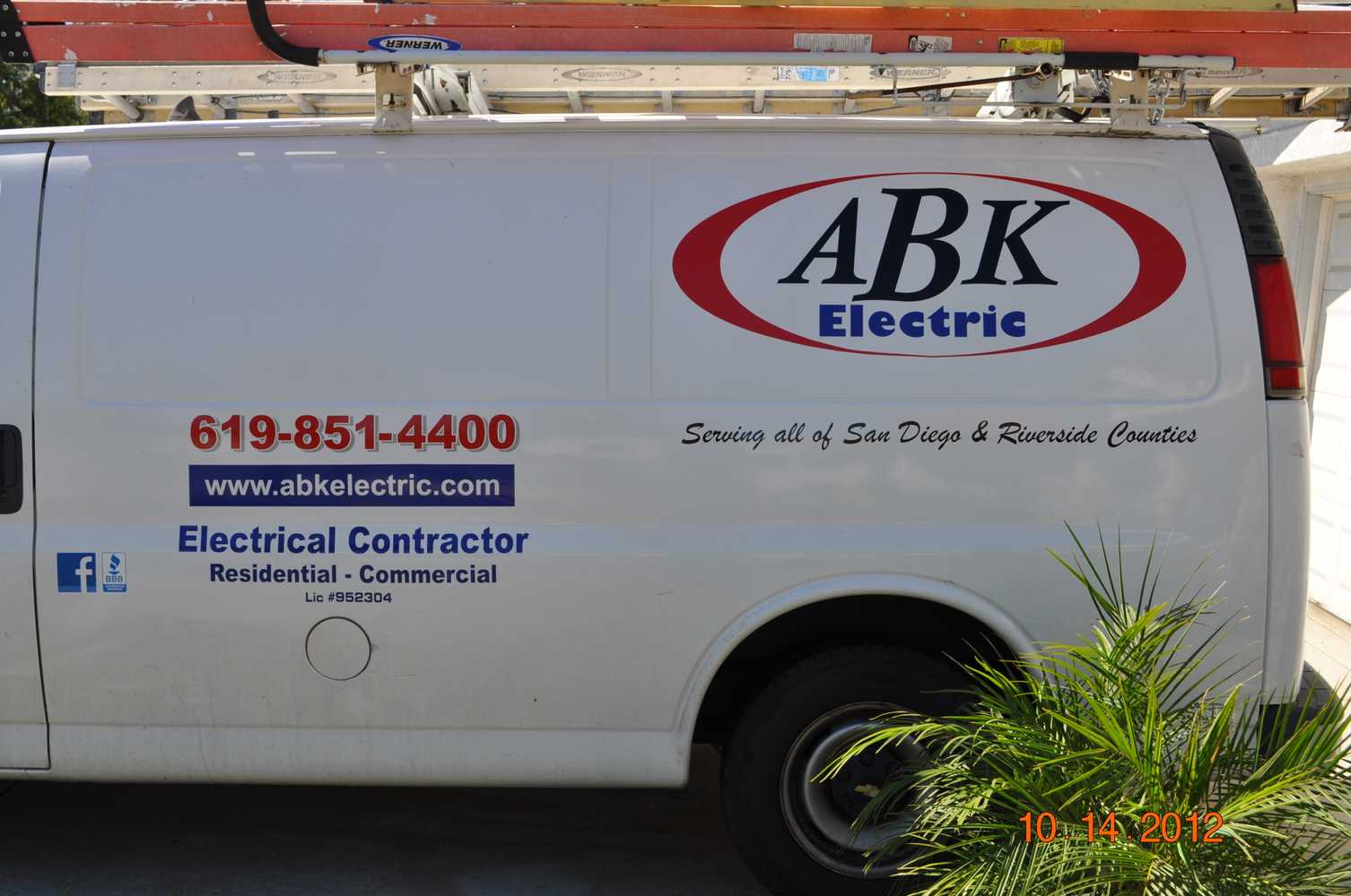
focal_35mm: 44
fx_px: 1630
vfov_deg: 30.8
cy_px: 448
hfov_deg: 45.0
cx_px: 676
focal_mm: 29
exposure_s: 1/350
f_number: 9.5
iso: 200
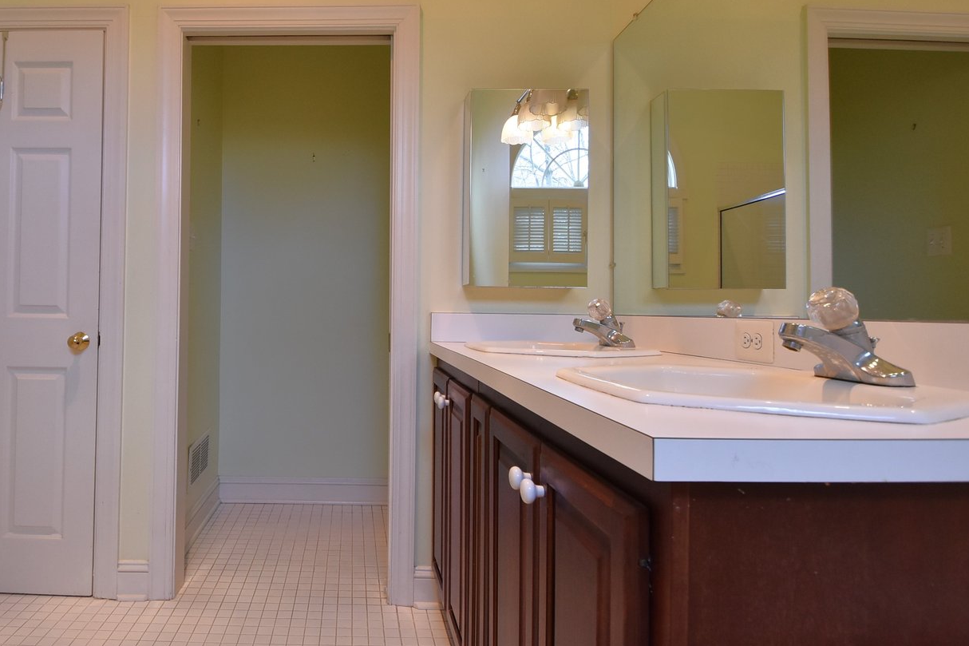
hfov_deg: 79.2
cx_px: 342
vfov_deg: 59.4
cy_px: 297
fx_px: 565
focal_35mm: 21
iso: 800
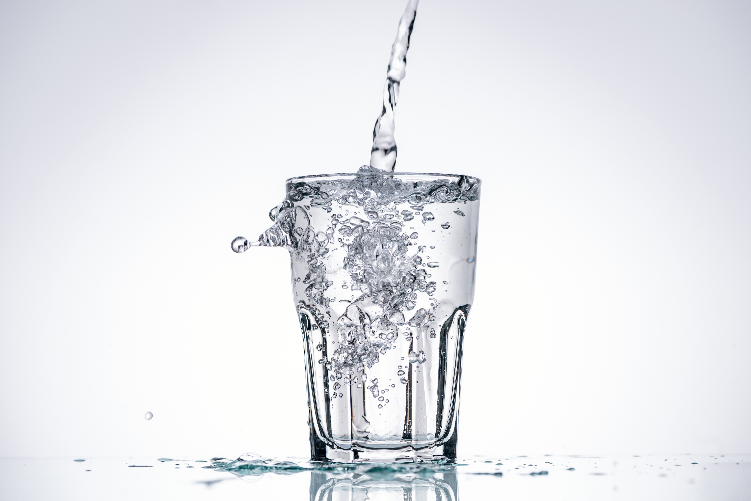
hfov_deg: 19.5
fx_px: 2191
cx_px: 376
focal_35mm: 105
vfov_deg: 13.1
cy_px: 250
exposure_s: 1/160
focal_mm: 105
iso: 160
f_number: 9
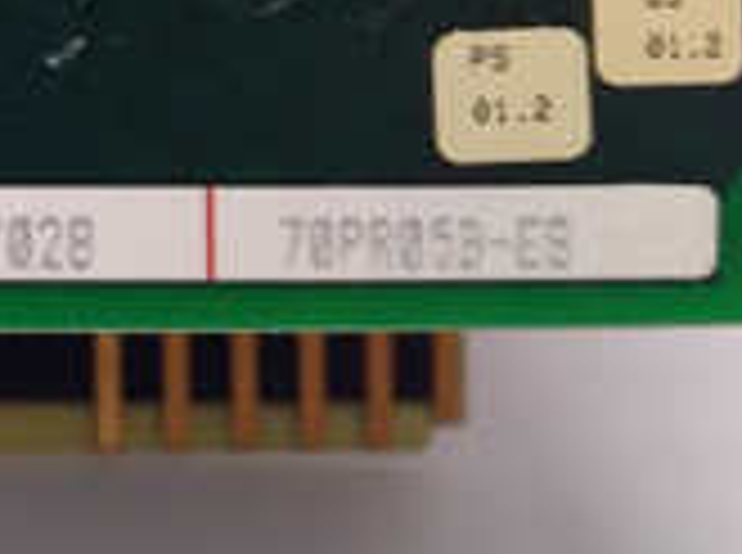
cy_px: 2
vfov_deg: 17.5
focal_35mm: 82
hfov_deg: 21.4
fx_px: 1754
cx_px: -252
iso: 331
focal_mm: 3.79
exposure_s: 1/33
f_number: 2
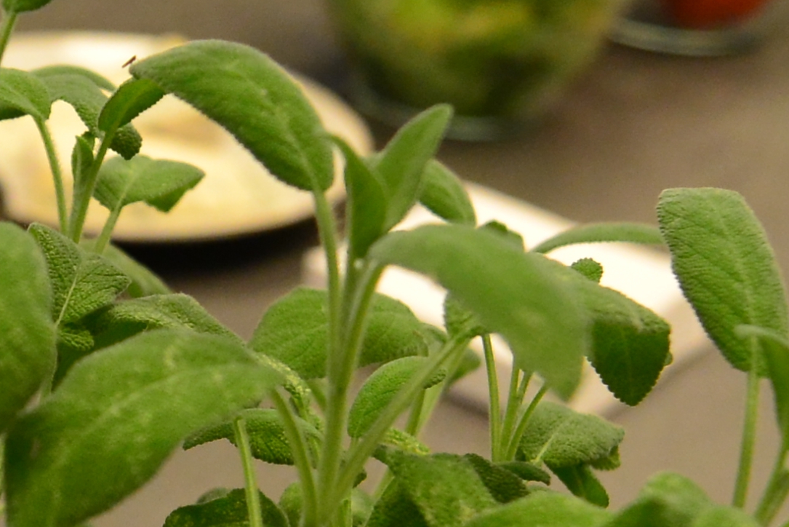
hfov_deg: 20.7
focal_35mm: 95
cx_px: -9
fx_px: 2083
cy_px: 383
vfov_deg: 14.4
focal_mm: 14
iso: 1250
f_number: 2.8
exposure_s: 1/640
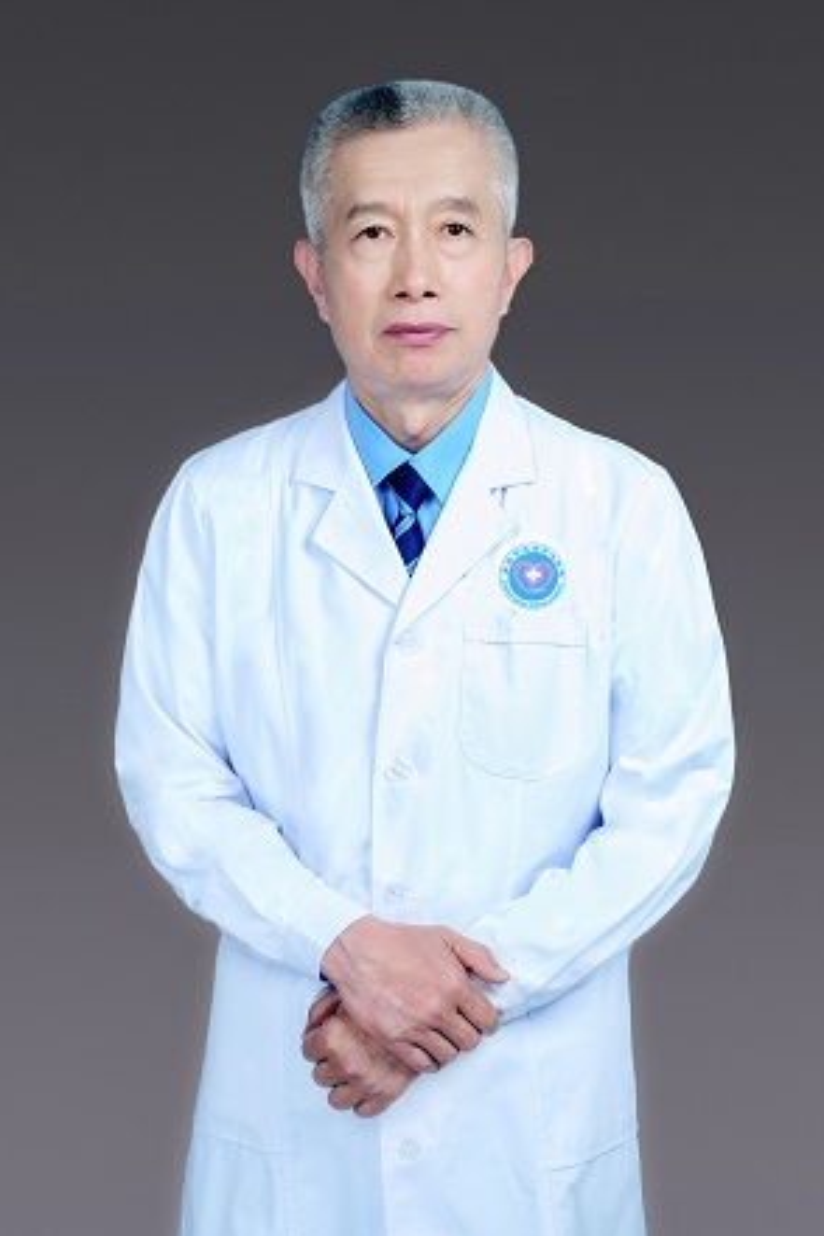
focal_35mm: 51
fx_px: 1751
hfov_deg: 26.5
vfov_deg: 38.9
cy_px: 625
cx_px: 412
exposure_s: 1/160
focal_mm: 50
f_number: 10
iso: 200
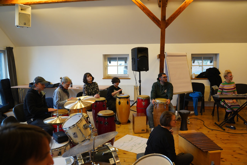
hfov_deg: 65.5
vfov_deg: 46.4
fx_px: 192
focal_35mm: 28
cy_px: 82
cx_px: 124
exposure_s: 1/160
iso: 1000
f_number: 4
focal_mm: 28
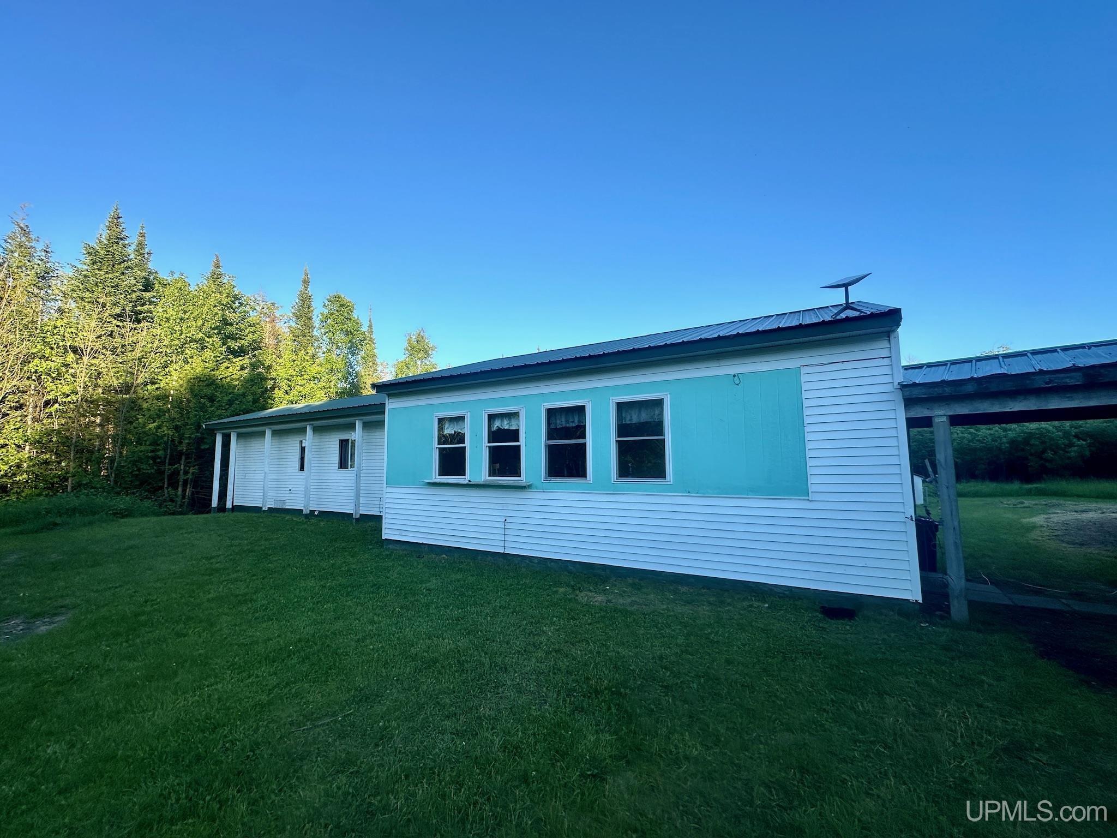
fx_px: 452
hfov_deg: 102.1
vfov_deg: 85.7
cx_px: 558
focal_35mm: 14
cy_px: 419
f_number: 2.2
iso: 40
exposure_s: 1/569
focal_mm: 2.22
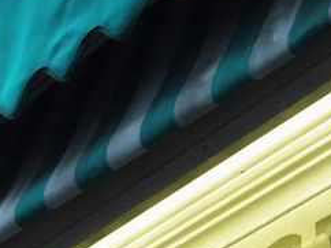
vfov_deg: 3.6
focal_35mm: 407
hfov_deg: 4.8
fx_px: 3888
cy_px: 419
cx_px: -241
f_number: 5.3
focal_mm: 17.1
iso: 400
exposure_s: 1/60
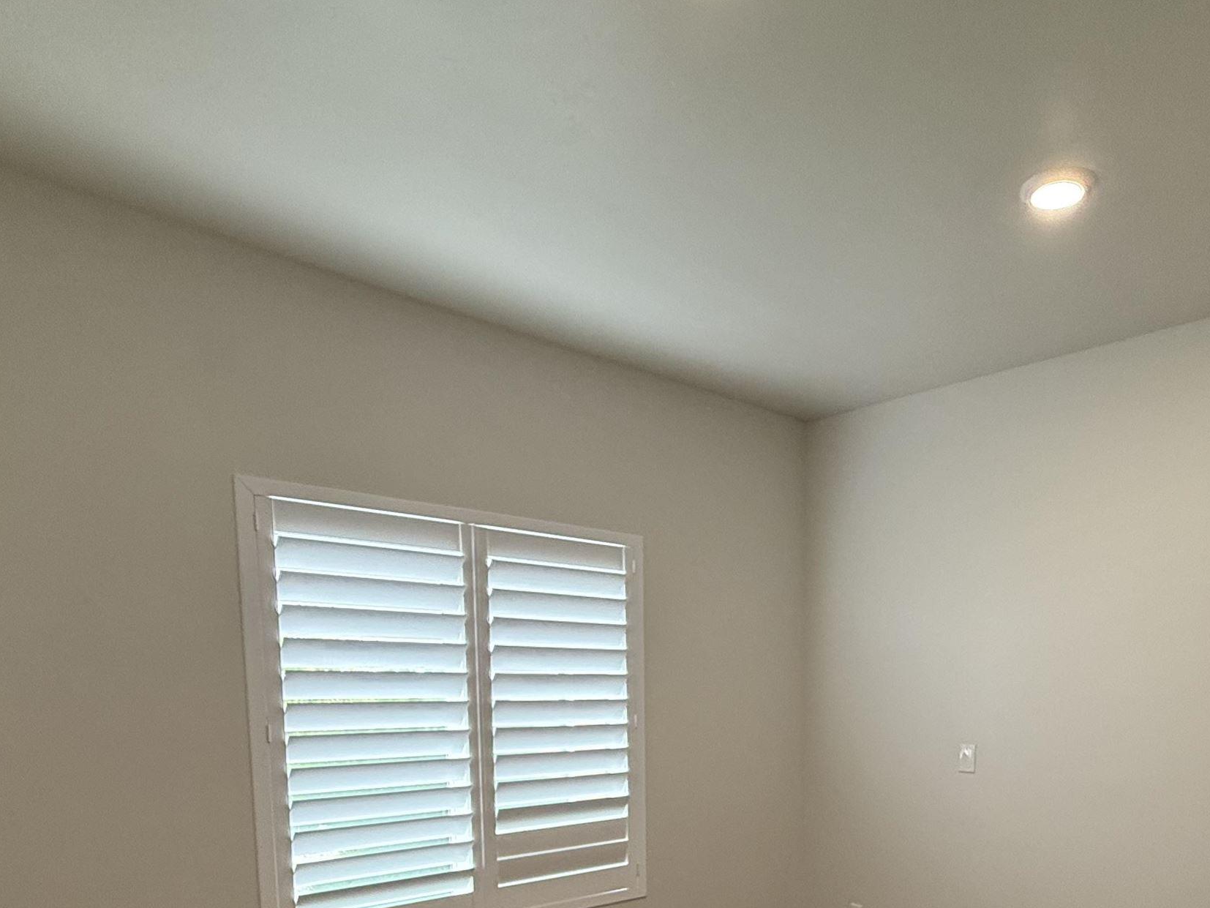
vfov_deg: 48.3
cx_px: 756
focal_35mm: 26
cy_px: 792
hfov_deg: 66.3
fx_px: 909
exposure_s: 1/120
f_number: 2.2
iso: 160
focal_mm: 2.22
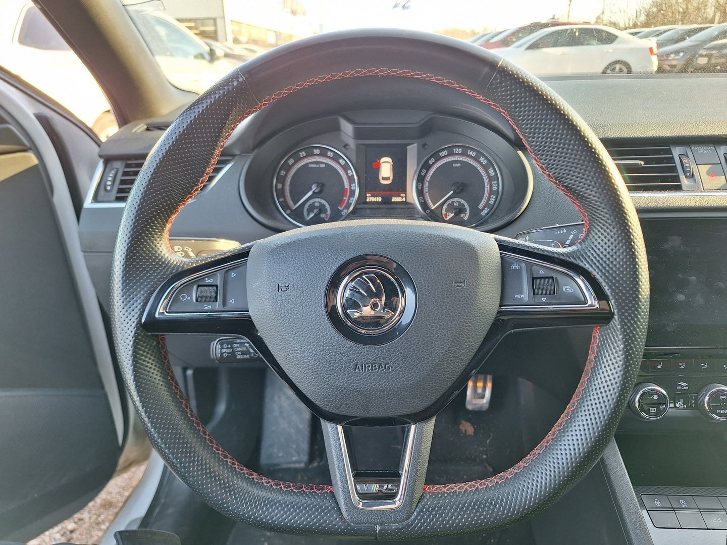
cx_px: 364
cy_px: 272
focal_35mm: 23
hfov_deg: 73.9
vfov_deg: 58.9
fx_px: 483
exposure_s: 1/100
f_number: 1.8
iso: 80
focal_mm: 5.54
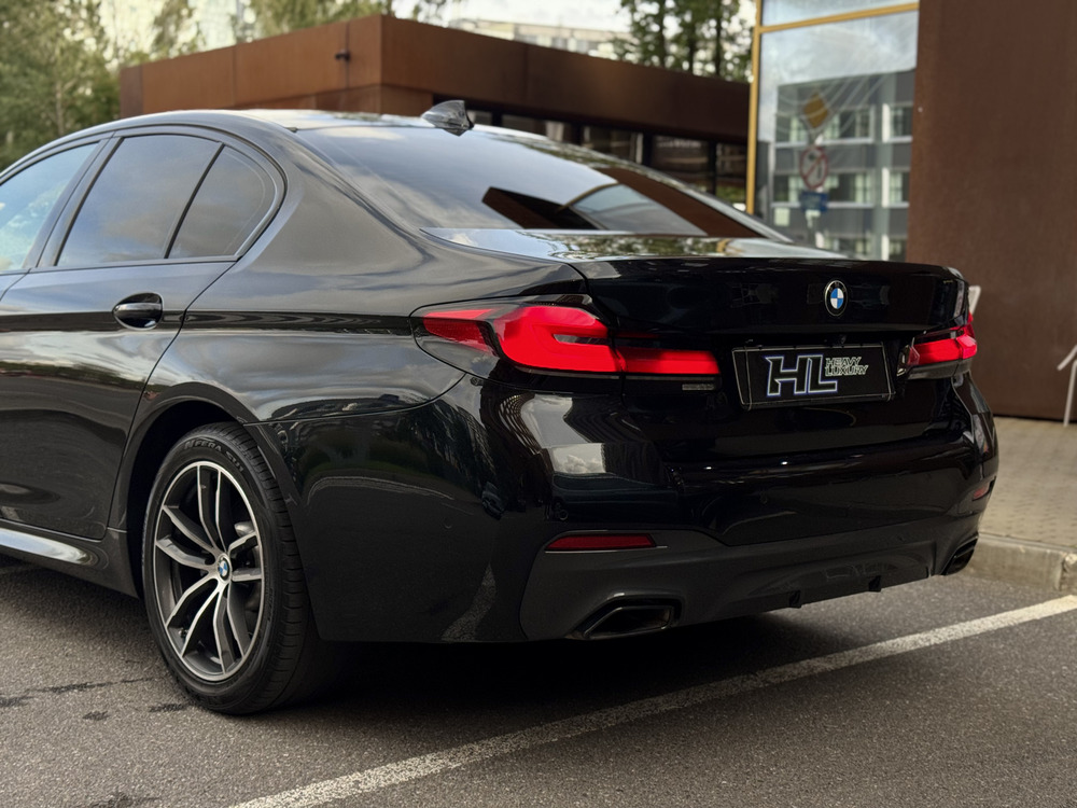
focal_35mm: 48
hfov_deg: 39.7
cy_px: 404
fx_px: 1493
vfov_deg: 30.3
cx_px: 538
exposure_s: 1/615
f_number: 1.78
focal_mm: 6.76
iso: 64
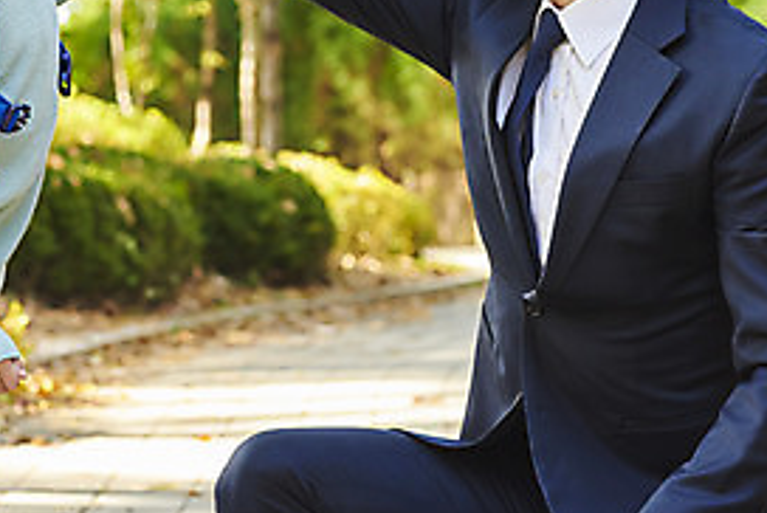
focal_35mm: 187
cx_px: 266
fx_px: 3988
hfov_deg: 11.0
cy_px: 6
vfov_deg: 7.3
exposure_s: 1/160
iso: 500
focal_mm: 85
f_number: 5
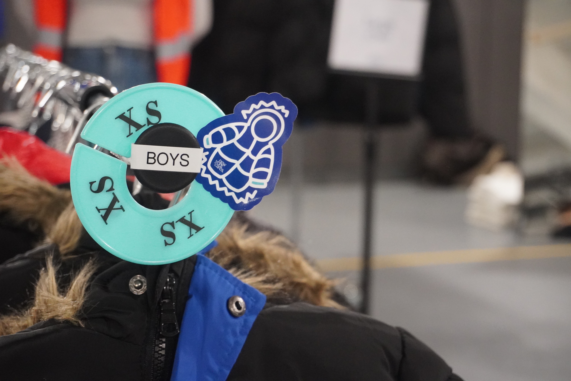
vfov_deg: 18.5
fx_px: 1166
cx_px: 286
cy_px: 190
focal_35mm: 74
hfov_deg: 27.5
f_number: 5.6
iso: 5000
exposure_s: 1/160
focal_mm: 49
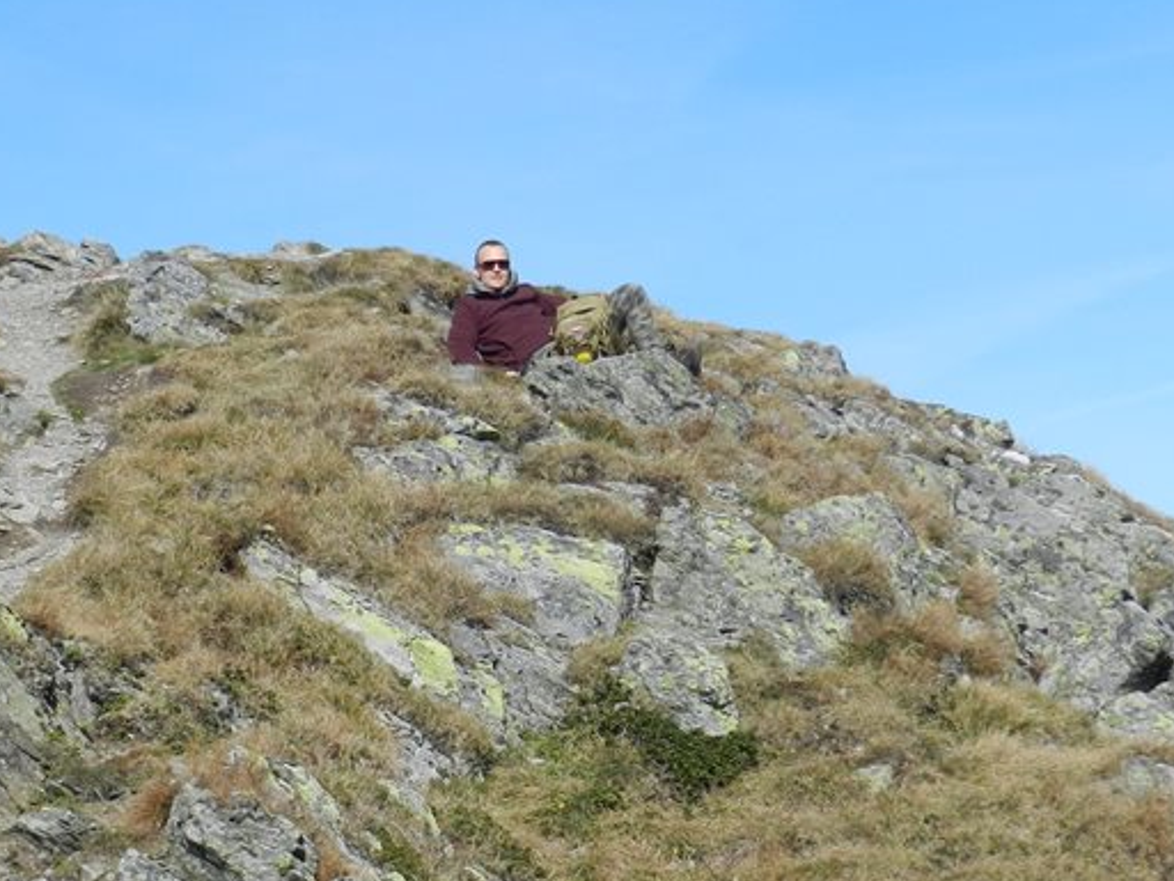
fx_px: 4070
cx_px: 376
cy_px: 739
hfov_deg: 16.4
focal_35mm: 120
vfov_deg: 12.3
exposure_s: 1/1000
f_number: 4.6
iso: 160
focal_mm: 10.7
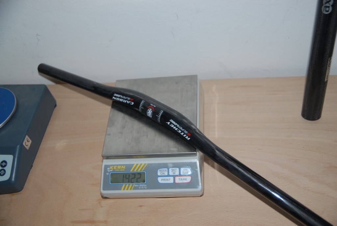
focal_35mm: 44
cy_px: 113
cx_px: 168
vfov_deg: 31.0
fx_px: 408
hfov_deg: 44.9
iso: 160
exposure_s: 1/60
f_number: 3.2
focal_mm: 29
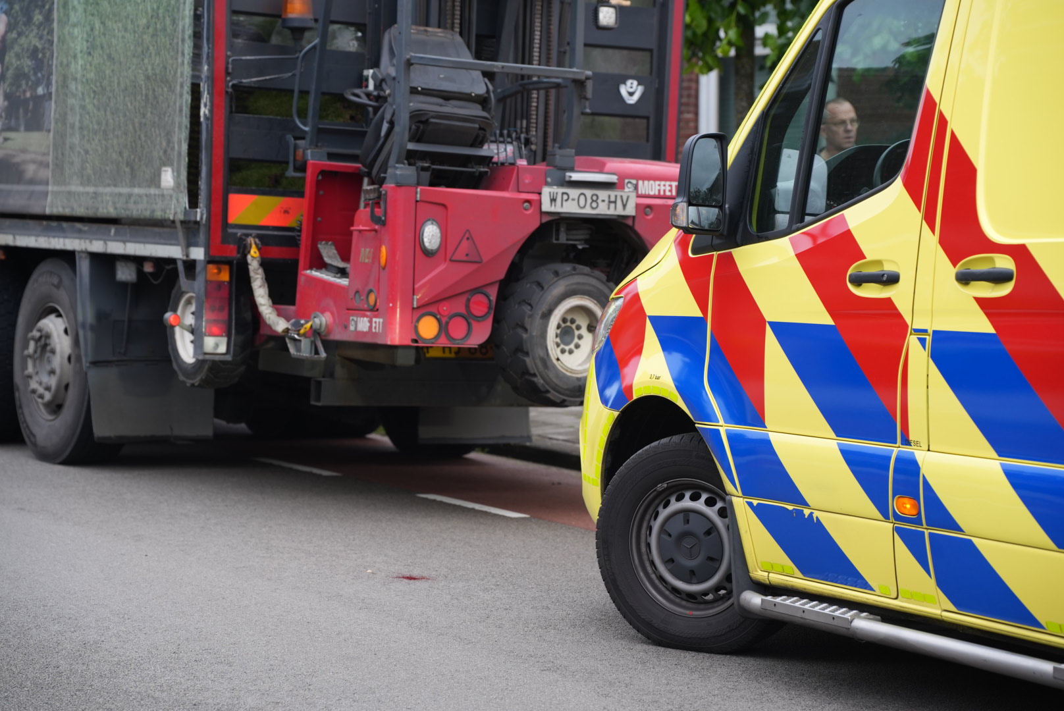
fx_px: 2839
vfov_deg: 14.3
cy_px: 356
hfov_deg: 21.2
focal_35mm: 96
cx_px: 532
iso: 500
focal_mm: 96
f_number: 4
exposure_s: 1/160
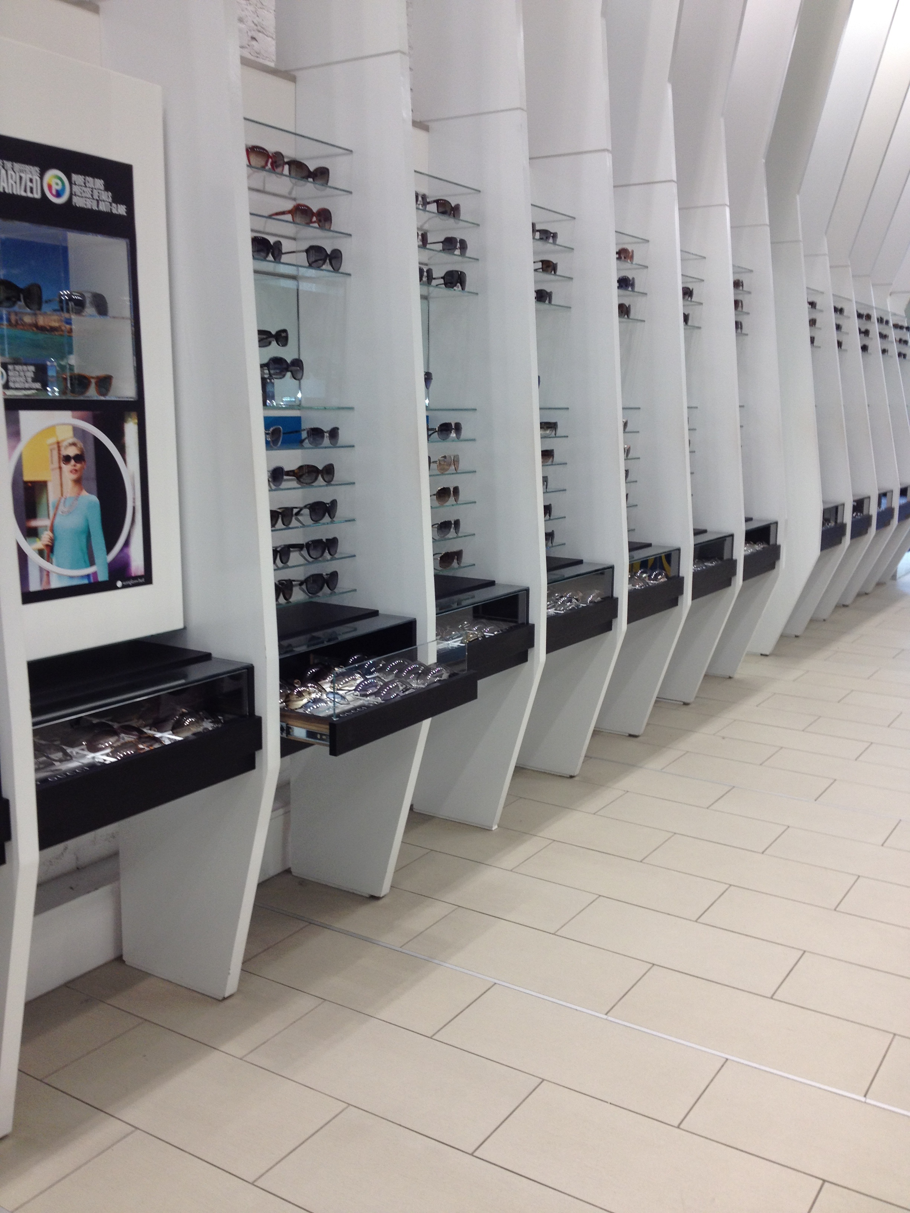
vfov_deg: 52.6
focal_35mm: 35
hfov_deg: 40.7
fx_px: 1227
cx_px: 455
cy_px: 606
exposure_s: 1/60
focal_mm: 4.28
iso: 64
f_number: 2.4
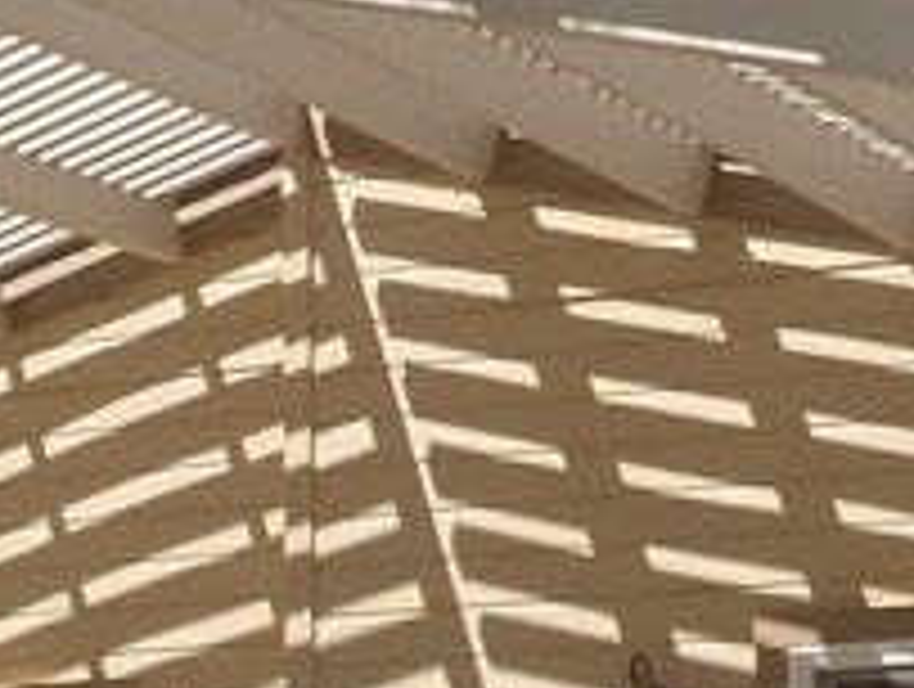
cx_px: 234
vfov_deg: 9.7
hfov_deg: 13.0
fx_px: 3994
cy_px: 787
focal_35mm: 151
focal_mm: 5.3
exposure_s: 1/640
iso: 80
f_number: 3.3
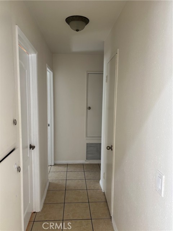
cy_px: 116
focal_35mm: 26
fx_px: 173
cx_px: 86
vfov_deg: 67.3
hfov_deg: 53.1
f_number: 1.6
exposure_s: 1/60
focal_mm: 5.96
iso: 100
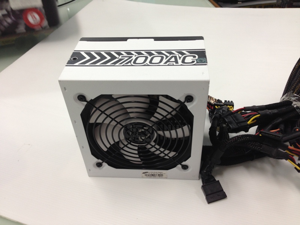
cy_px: 112
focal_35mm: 33
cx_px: 150
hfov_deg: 55.4
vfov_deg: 42.9
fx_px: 286
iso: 50
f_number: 2.4
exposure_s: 1/20
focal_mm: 4.12
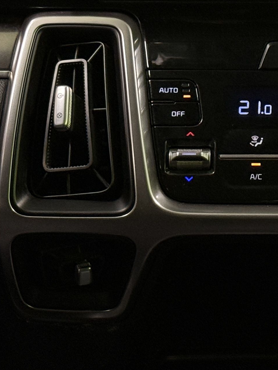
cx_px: 306
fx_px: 1617
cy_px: 6
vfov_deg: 12.9
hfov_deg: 9.7
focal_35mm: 151
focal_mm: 6.76
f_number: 1.78
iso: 125
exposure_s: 1/50
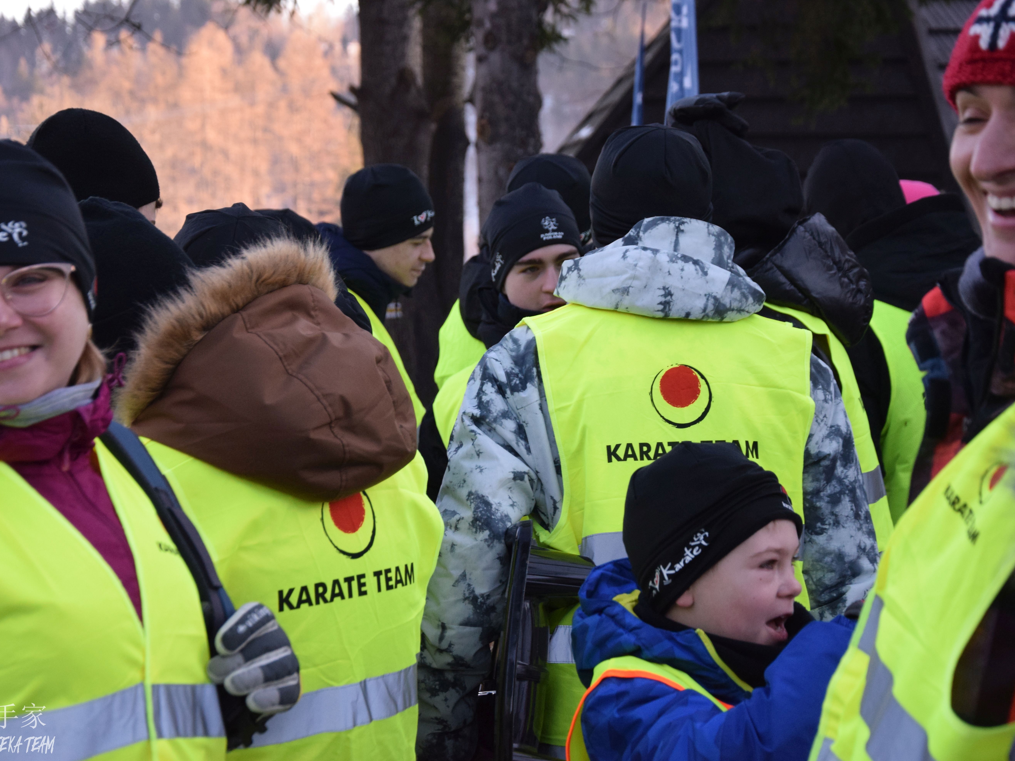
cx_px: 460
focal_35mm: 95
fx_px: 2785
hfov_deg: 20.6
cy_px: 377
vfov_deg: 15.6
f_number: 5
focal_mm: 58
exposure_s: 1/500
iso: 1250
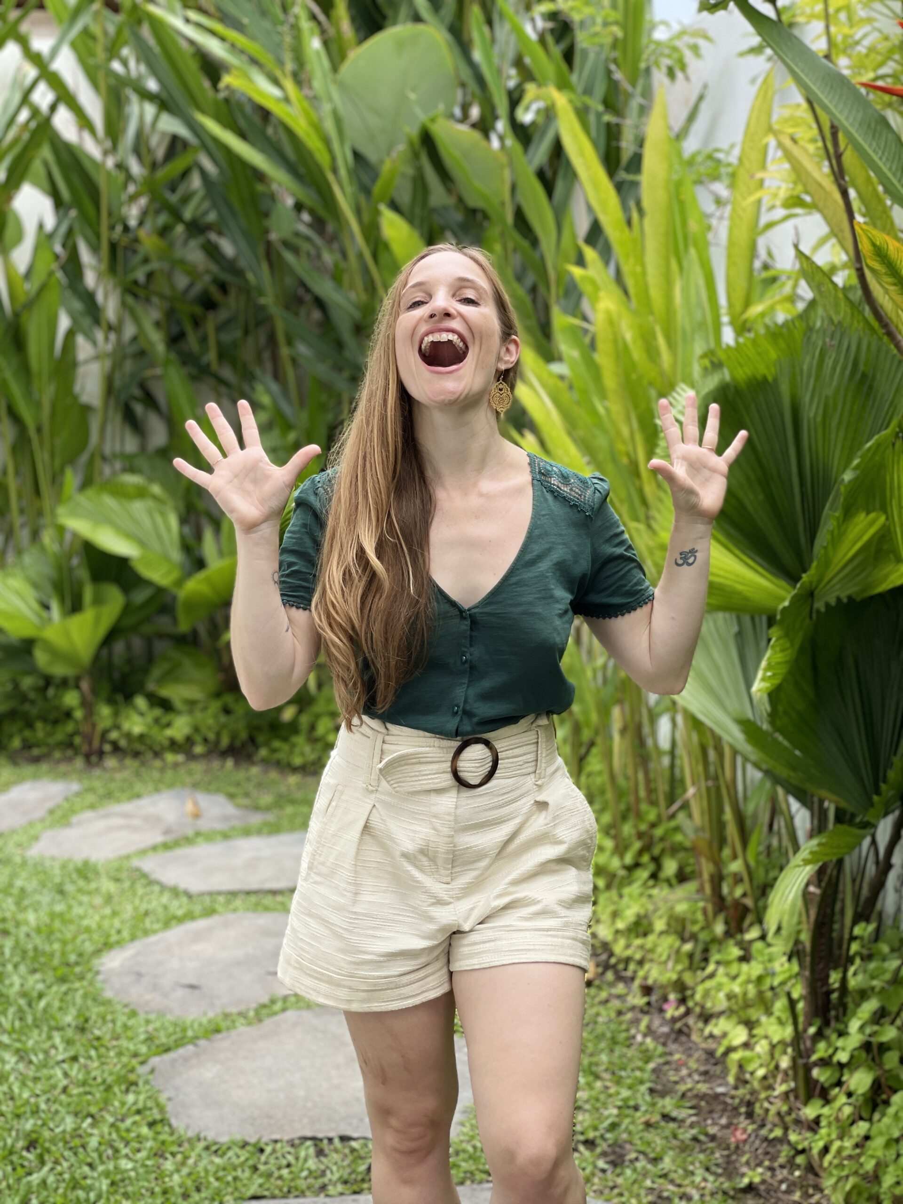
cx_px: 452
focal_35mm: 52
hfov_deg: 28.0
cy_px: 602
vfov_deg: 36.8
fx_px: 1809
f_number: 2
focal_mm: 6
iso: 32
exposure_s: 1/234
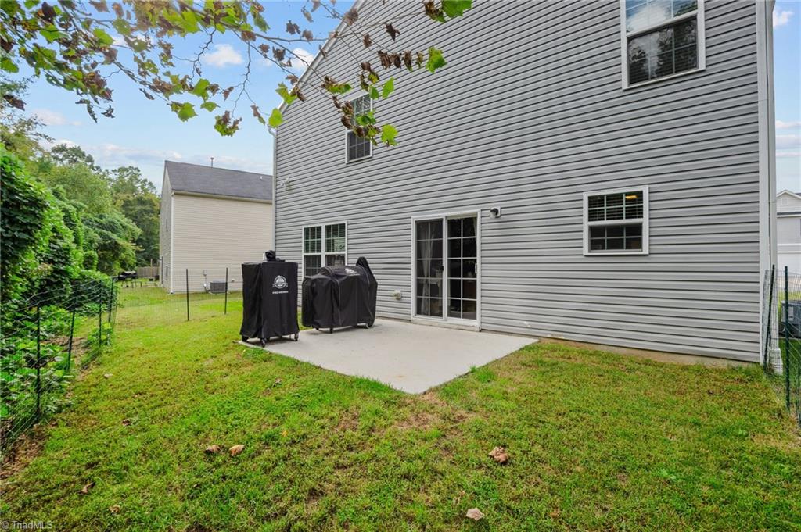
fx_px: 356
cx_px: 400
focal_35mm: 16
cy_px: 266
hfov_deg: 96.8
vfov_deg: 73.7
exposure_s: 1/160
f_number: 8
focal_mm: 16
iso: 160
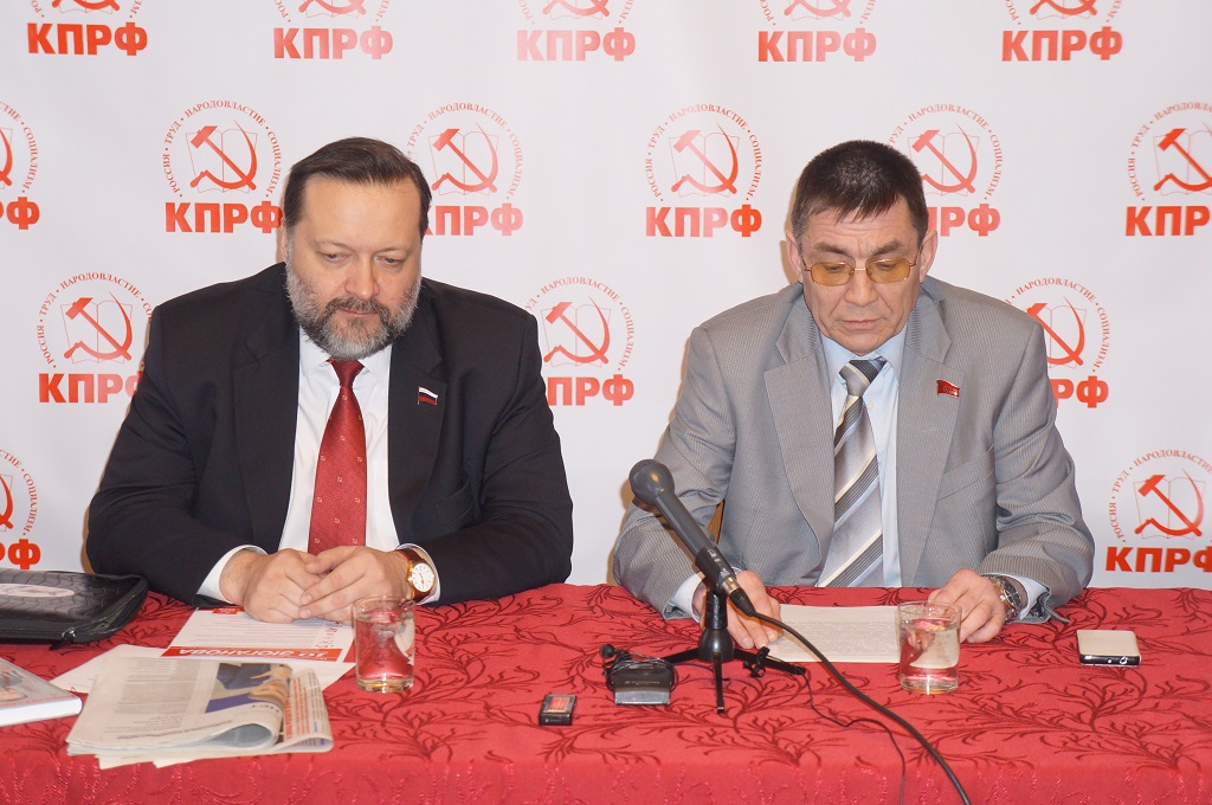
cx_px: 606
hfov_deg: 25.1
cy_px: 402
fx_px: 2724
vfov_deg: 16.8
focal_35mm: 81
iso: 1250
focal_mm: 54
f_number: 5.6
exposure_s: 1/60
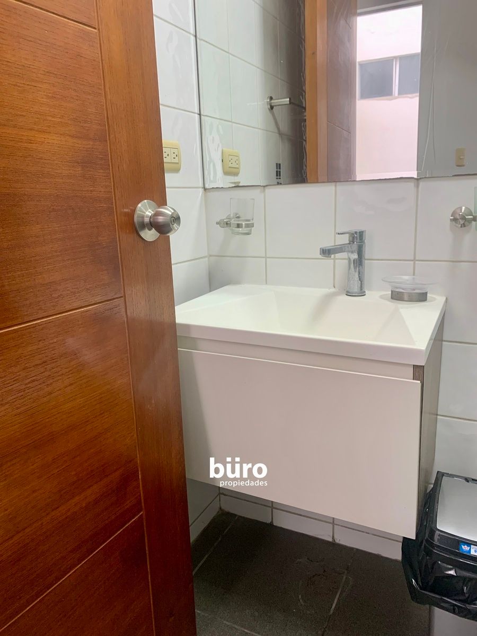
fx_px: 478
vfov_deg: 67.3
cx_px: 238
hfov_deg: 53.1
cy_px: 318
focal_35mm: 26
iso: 100
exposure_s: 1/60
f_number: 1.8
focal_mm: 4.25
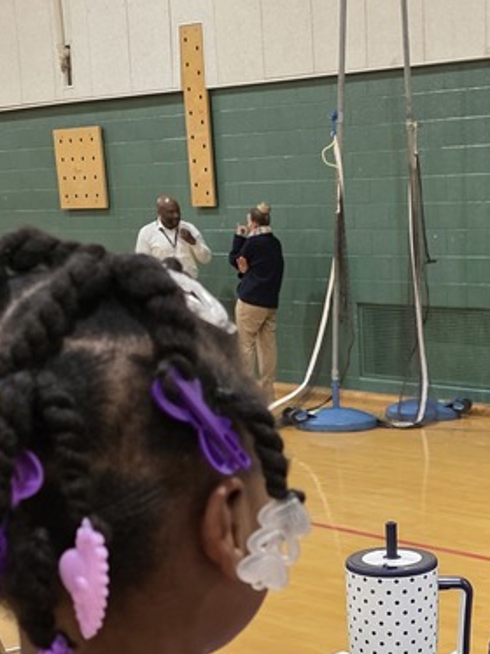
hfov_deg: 22.1
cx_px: 525
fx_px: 1190
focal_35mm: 63
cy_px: 586
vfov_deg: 29.5
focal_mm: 6.3
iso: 320
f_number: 1.7
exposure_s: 1/120
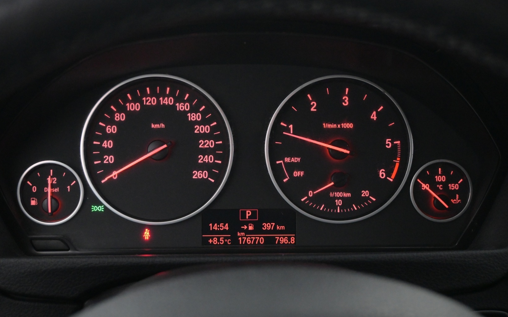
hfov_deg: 46.2
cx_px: 253
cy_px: 150
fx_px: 595
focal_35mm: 43
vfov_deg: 29.9
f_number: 4.5
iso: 4000
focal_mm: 28
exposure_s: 1/50
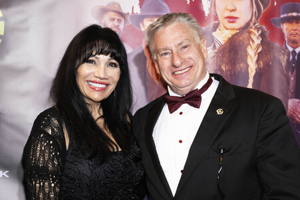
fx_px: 450
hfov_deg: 36.9
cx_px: 150
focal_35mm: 54
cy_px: 100
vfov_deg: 25.0
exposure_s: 1/200
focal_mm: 54
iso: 800
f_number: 5
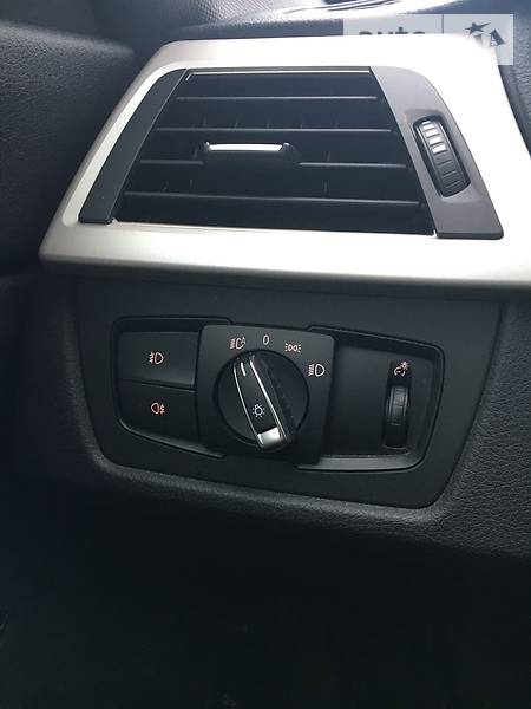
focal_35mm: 29
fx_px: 593
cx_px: 266
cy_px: 354
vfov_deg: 61.7
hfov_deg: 48.2
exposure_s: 1/33
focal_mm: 4.2
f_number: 2.2
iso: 100
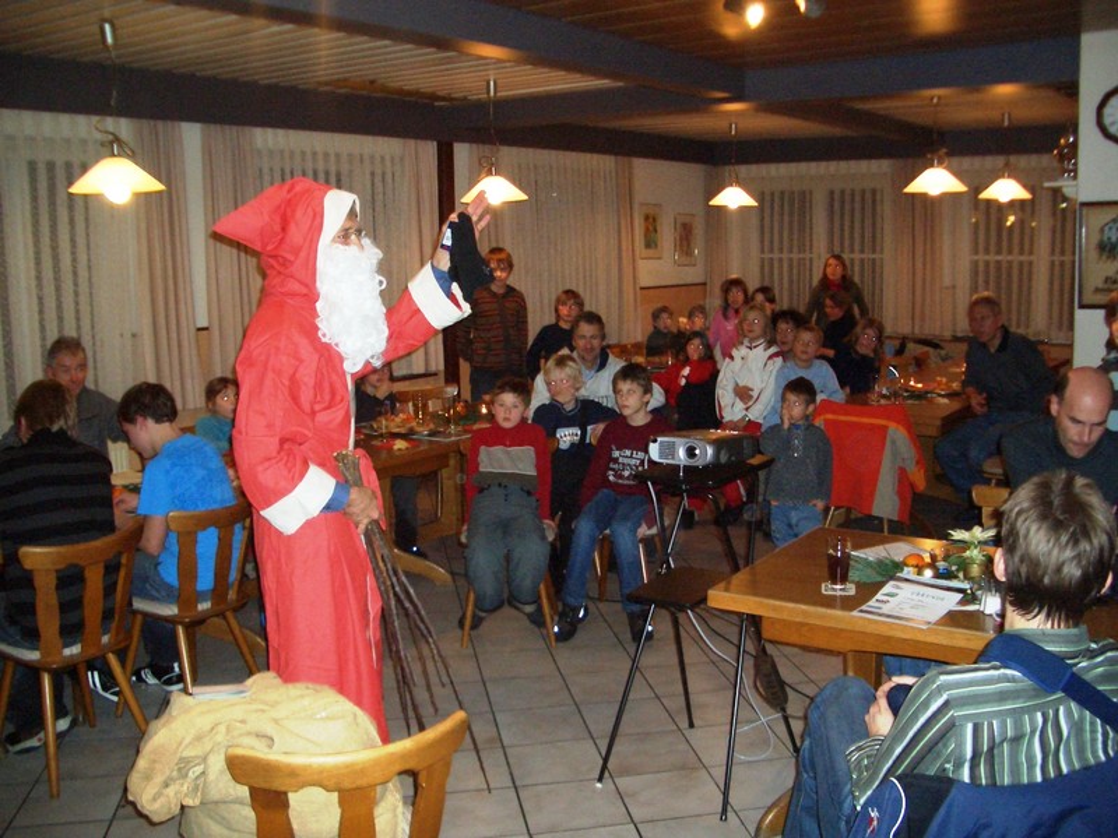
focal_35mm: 35
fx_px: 1130
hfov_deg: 52.6
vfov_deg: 40.7
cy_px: 419
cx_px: 559
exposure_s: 1/60
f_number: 2.6
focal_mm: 5.8
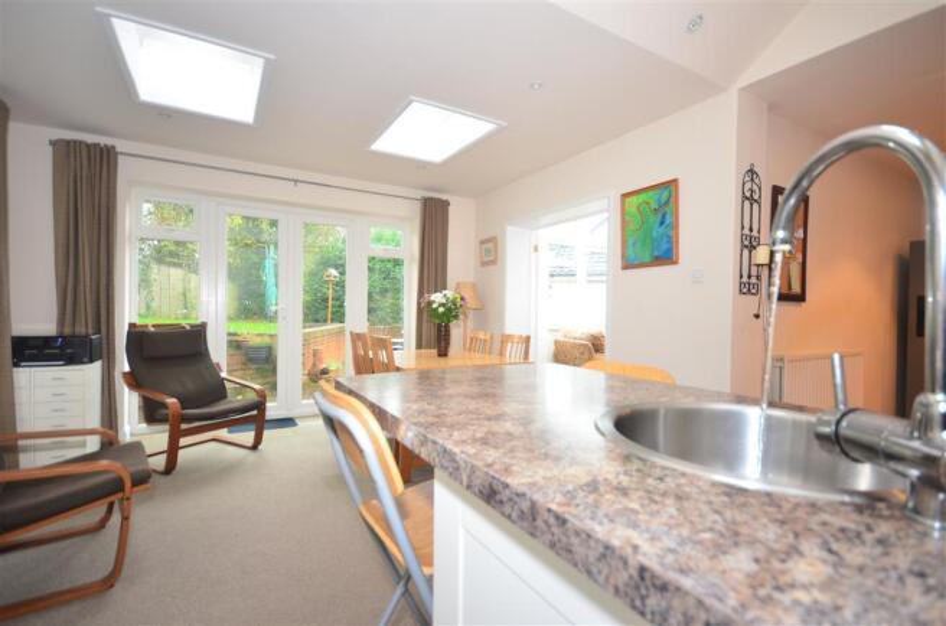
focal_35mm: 17
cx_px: 473
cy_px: 313
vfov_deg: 69.4
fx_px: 452
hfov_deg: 92.6
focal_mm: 11.5
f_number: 4.5
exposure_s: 1/4
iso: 200
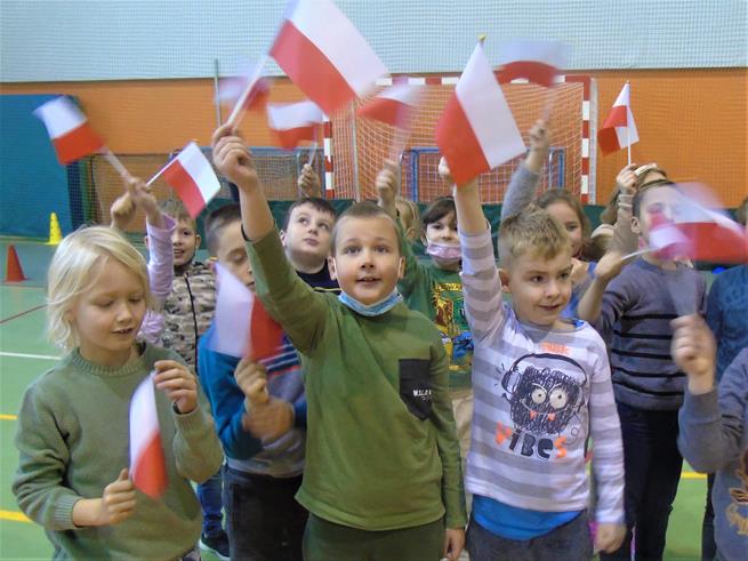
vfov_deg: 54.9
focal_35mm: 25
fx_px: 540
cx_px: 374
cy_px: 280
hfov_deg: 69.4
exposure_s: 1/20
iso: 400
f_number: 3.4
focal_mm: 4.4
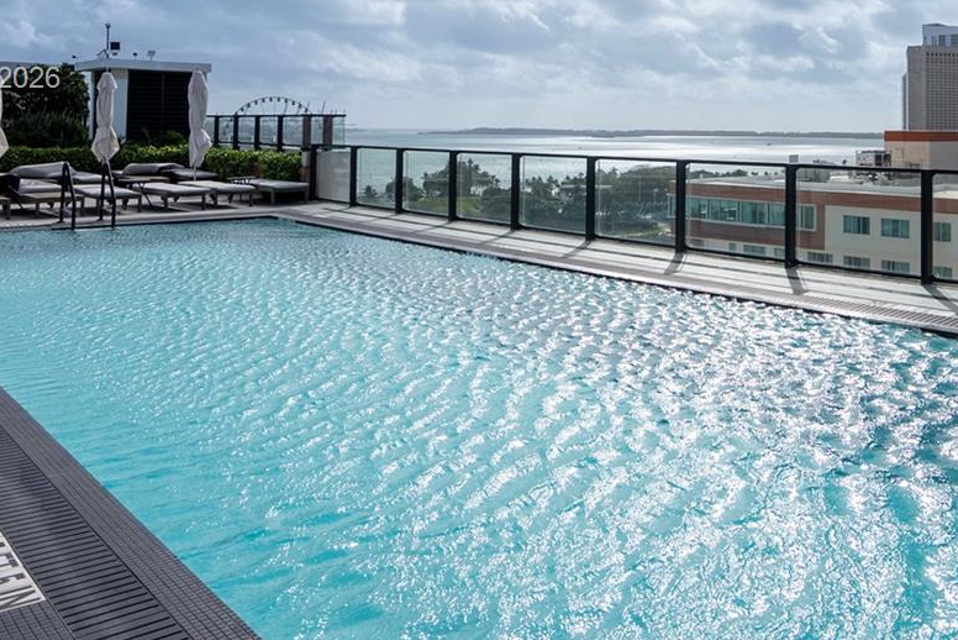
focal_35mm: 33
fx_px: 878
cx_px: 664
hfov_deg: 55.6
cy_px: 80
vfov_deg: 37.7
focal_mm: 16
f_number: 4
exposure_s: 1/2500
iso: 250
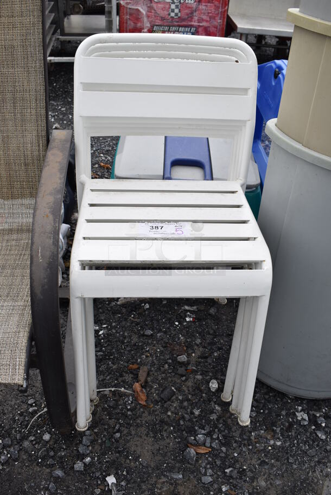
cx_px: 166
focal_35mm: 33
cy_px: 248
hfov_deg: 40.0
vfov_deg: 57.2
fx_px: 454
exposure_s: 1/250
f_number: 8
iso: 200
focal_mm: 22
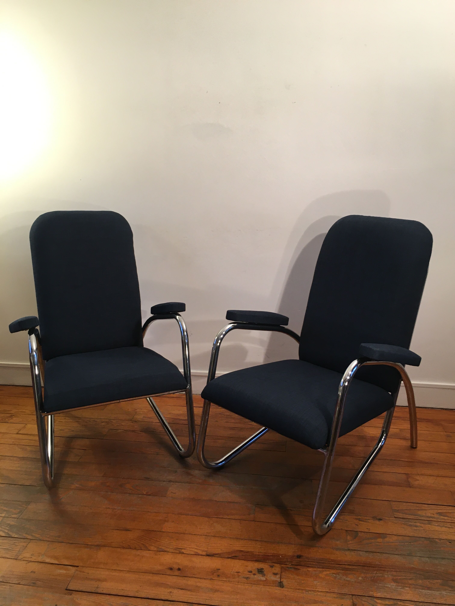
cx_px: 228
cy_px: 303
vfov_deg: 61.7
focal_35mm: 29
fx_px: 508
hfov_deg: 48.2
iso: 50
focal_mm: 4.15
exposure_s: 1/33
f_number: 2.2
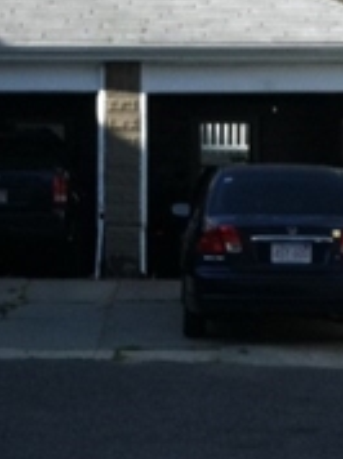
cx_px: 178
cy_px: 214
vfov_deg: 13.1
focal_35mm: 151
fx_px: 2000
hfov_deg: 9.8
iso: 80
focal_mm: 3.85
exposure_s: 1/671
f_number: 2.8
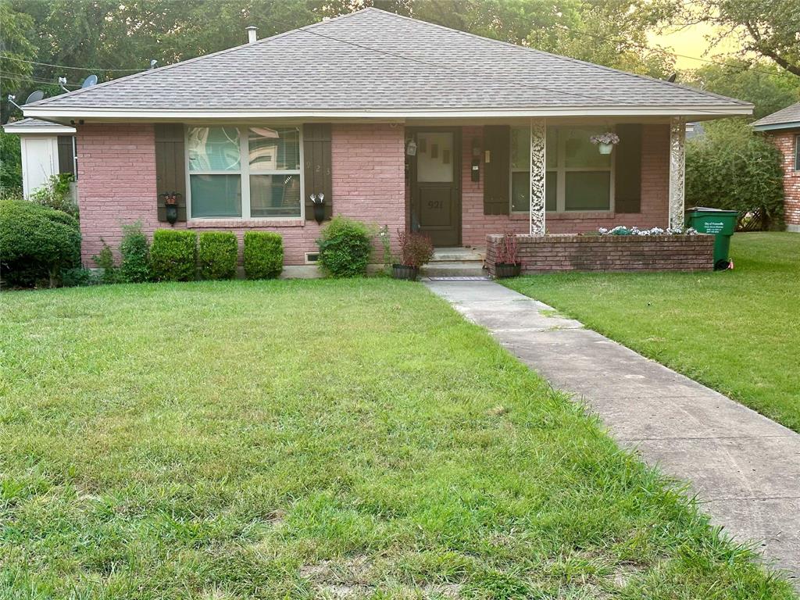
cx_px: 400
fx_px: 1109
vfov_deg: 30.3
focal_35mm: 48
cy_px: 300
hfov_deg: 39.7
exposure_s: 1/60
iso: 100
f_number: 1.78
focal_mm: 6.86
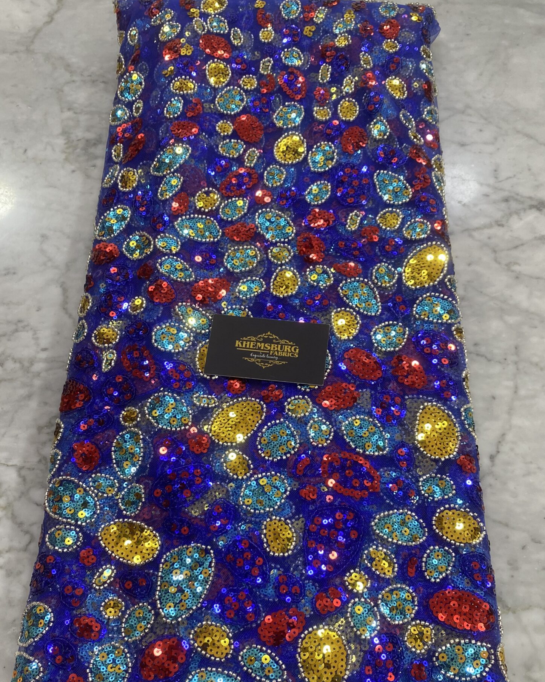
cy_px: 415
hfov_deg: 41.1
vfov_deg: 49.9
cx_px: 253
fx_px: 726
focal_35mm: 36
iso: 125
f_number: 1.8
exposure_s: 1/100
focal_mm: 4.25
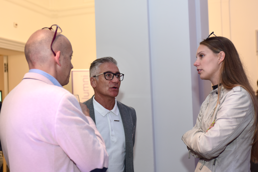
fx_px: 502
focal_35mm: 70
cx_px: 129
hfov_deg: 28.8
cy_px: 86
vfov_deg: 19.5
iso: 500
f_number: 3.2
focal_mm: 70
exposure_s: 1/60
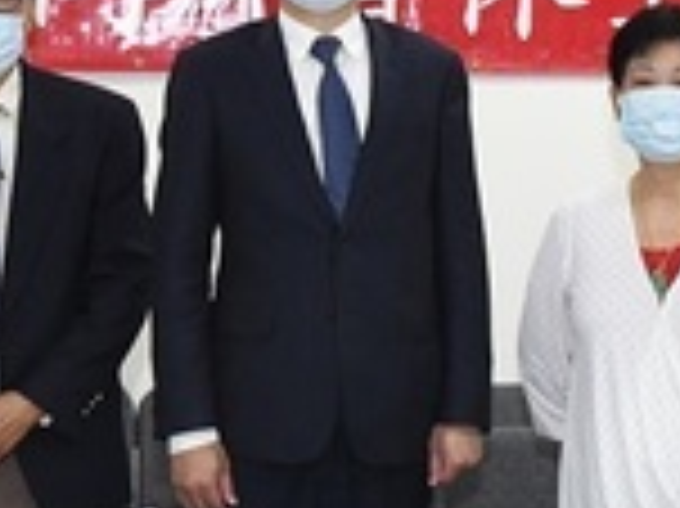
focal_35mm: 130
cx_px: 441
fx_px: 2552
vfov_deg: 11.3
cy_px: 20
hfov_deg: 15.2
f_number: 5.6
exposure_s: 1/125
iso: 3200
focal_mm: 22
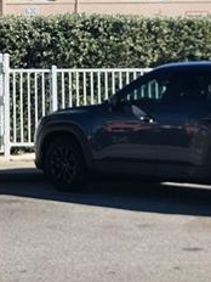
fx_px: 967
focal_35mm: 119
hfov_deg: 12.3
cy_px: -1
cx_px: 7
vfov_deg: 16.2
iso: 20
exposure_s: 1/1533
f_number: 1.8
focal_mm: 5.4
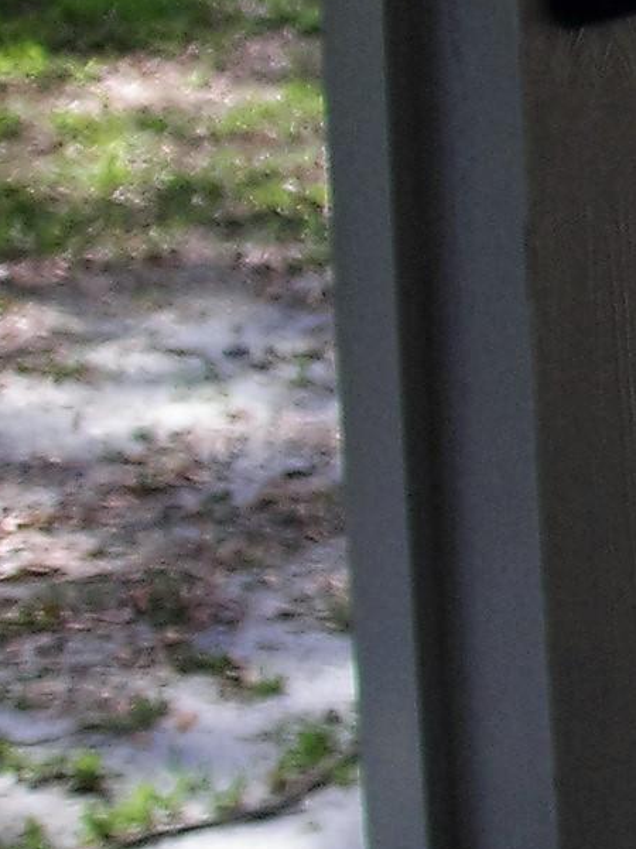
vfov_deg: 11.9
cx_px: 1805
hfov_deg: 8.0
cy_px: -109
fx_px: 4022
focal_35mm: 164
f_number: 3.2
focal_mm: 6.3
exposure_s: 1/47.4
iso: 50
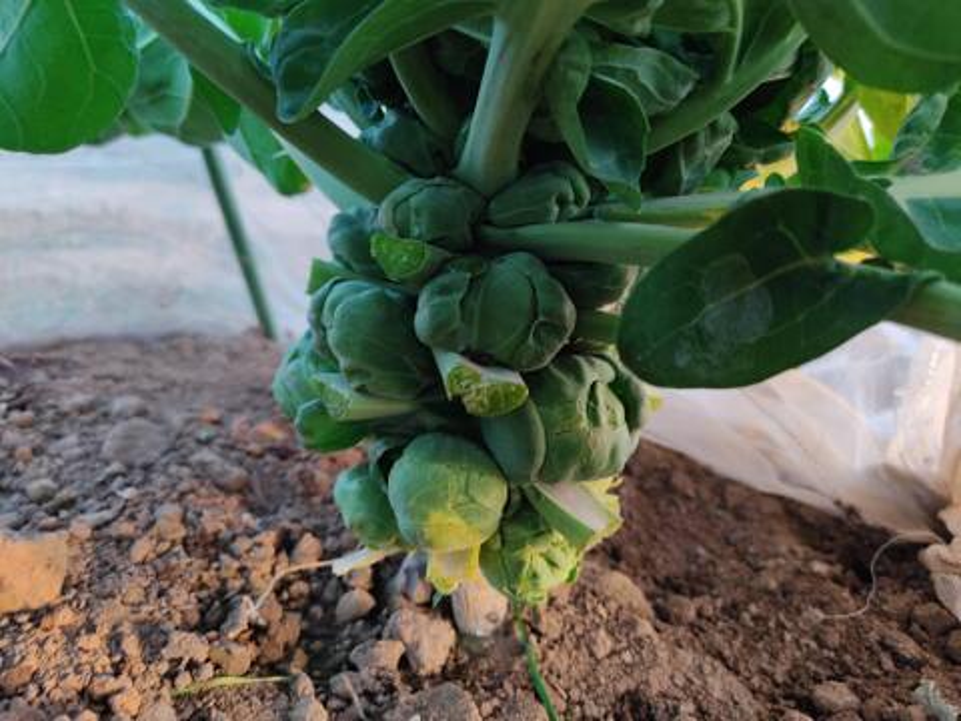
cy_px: 360
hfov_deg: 67.3
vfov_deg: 53.1
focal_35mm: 26
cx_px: 480
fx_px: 722
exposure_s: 1/33
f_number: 1.79
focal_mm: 4.74
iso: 132
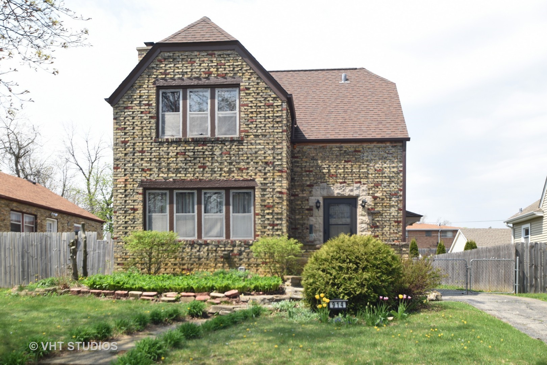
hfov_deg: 58.7
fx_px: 486
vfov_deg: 41.1
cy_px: 182
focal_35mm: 32
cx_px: 274
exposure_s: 1/320
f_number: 8
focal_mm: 32
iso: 200
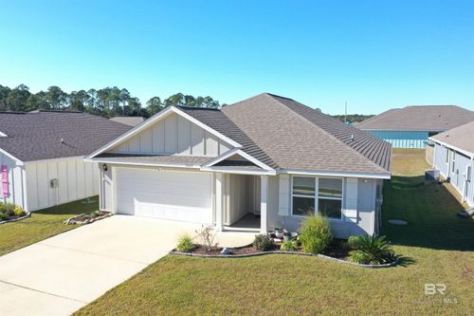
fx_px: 369
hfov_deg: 65.5
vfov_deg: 46.4
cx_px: 237
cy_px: 158
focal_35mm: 28
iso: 100
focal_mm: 10.26
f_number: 5
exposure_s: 1/320
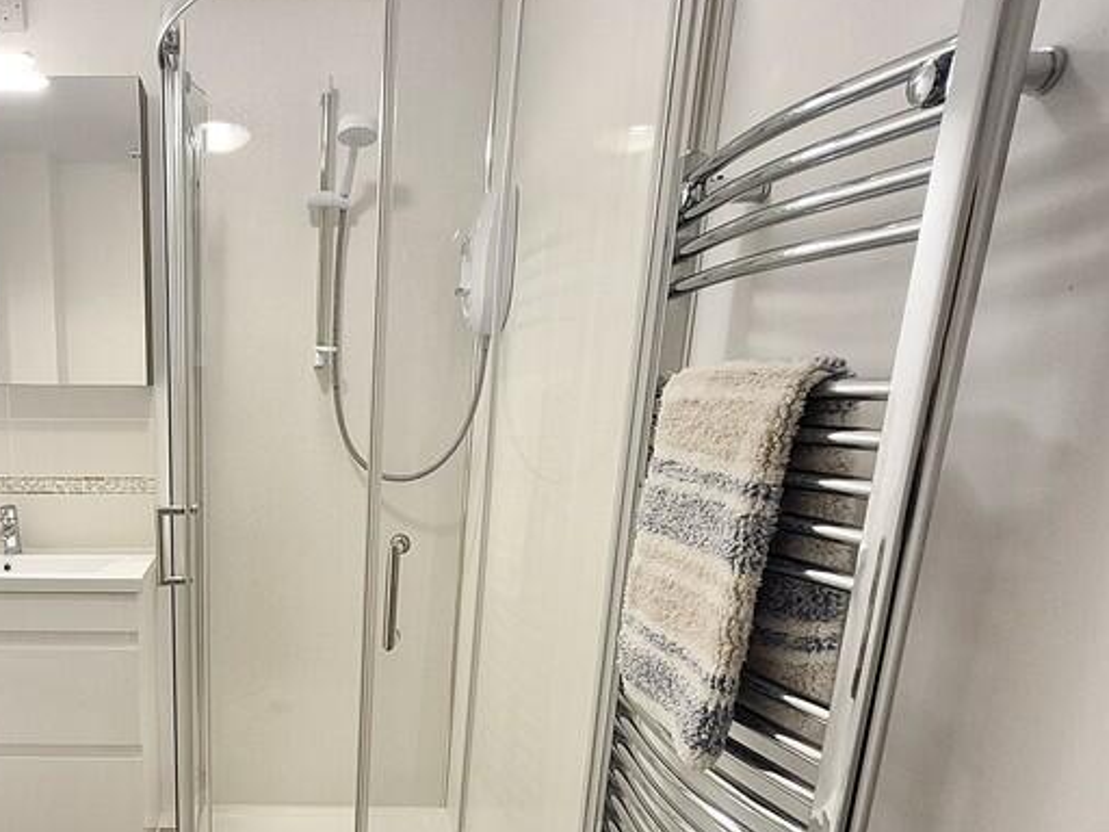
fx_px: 833
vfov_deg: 50.4
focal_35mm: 26
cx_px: 247
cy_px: 644
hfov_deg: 62.5
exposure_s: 1/50
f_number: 2.2
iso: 160
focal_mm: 1.7
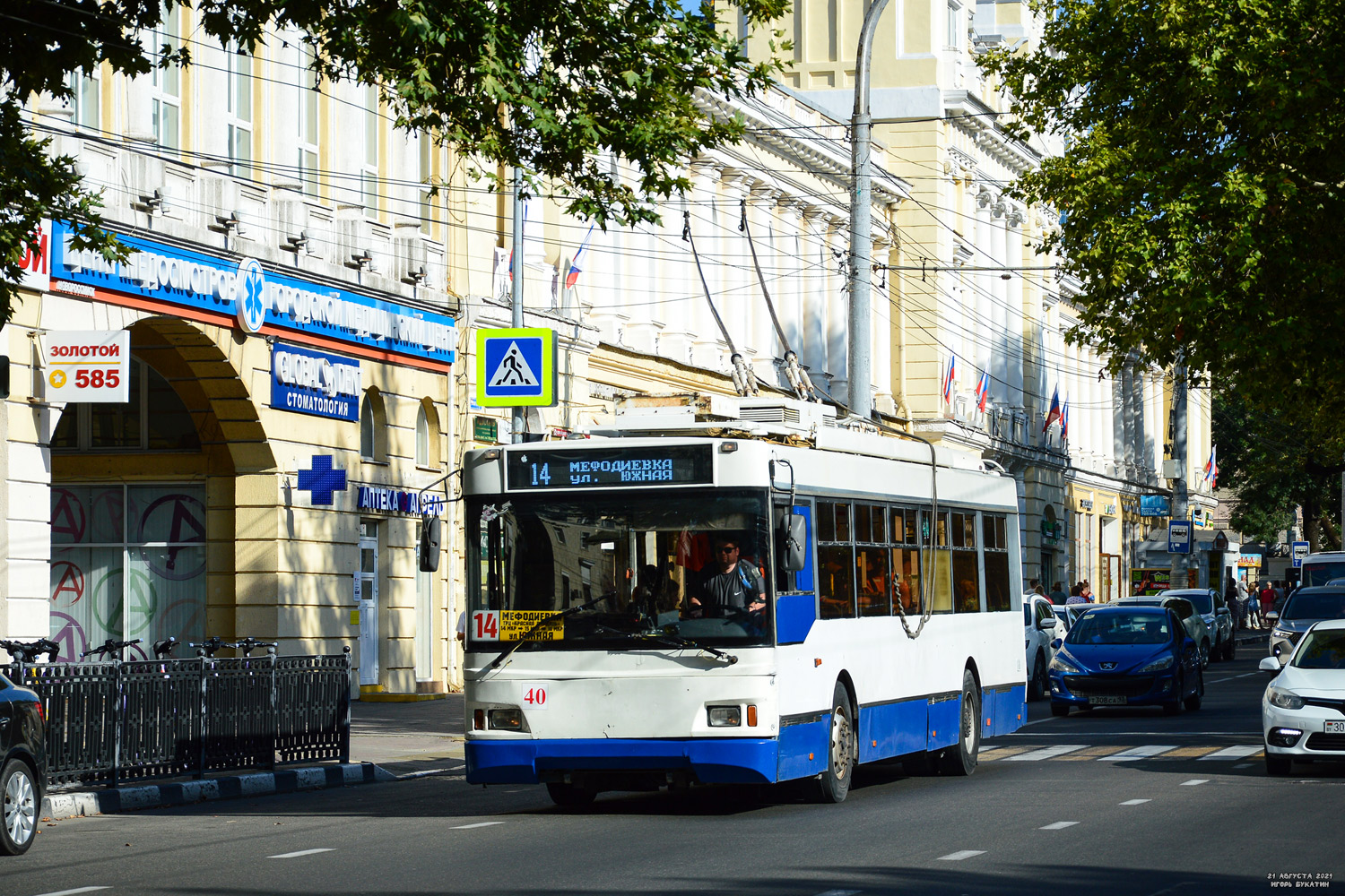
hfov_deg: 19.5
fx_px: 3923
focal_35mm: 105
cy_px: 448
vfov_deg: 13.0
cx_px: 672
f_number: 6.3
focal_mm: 70
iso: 200
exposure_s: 1/800
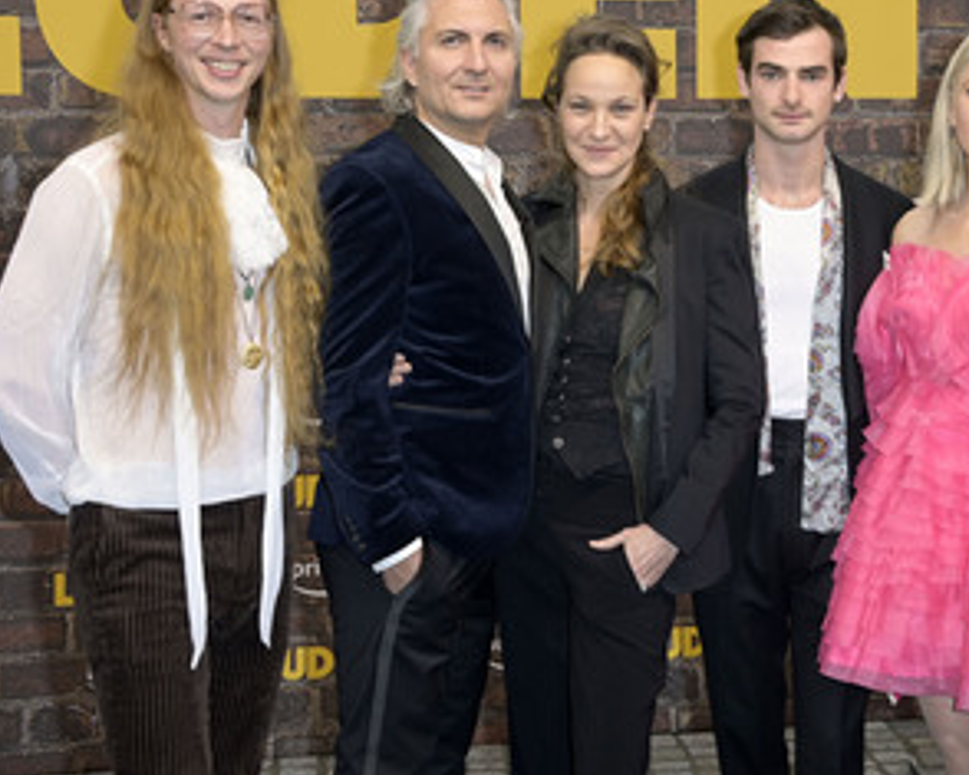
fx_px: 1978
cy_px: 323
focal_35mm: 69
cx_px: 681
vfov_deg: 22.1
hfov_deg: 27.3
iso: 500
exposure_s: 1/200
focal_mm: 48
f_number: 5.6
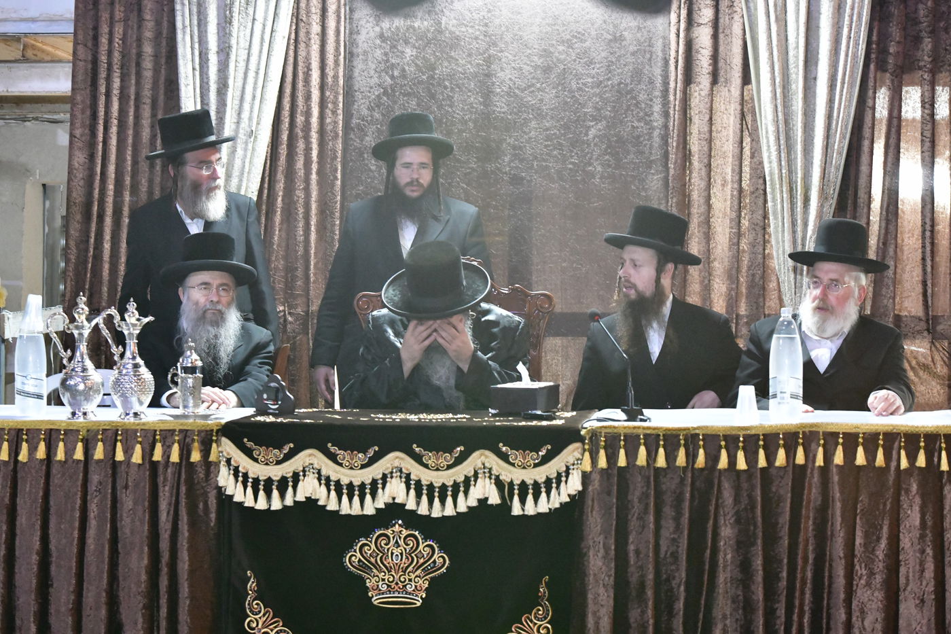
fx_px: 2060
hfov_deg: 26.0
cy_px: 317
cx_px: 476
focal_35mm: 78
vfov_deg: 17.5
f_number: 5.6
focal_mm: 78
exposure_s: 1/100
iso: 16000
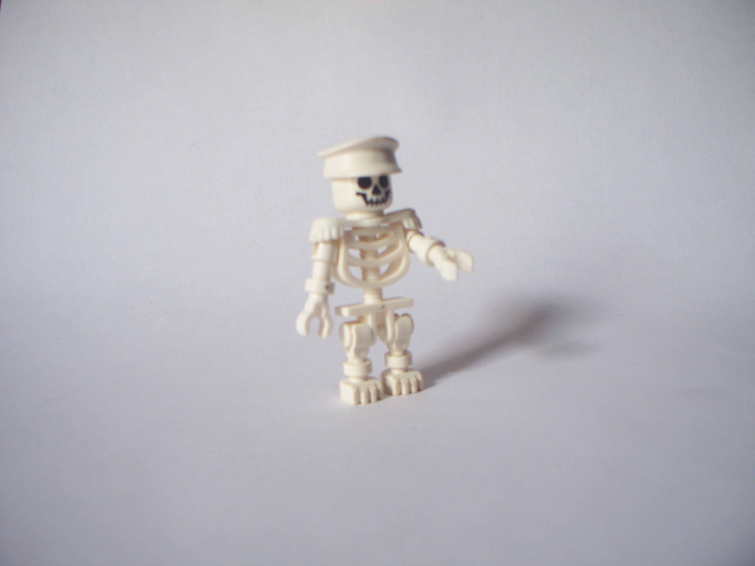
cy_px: 283
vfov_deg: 40.7
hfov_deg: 52.6
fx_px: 763
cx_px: 378
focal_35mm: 35
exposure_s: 1/30
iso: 100
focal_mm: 7.54
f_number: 2.8
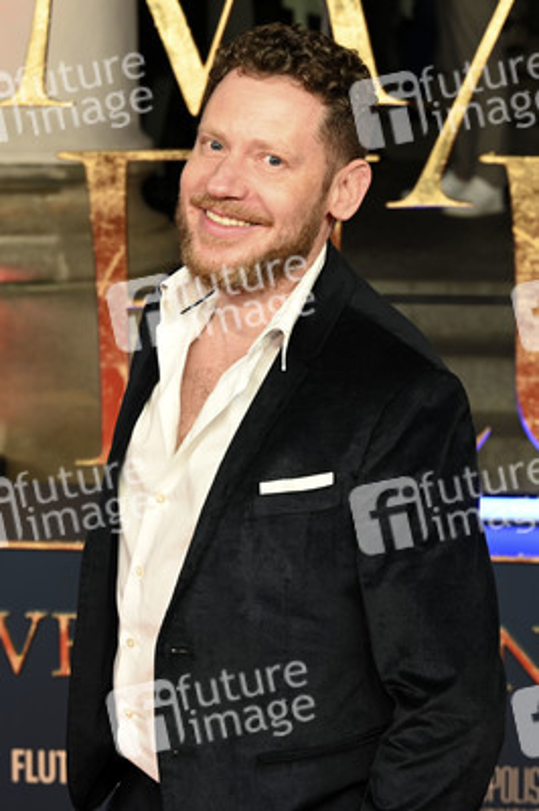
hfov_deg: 18.2
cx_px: 270
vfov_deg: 27.0
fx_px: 1687
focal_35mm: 75
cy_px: 406
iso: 640
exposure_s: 1/125
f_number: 5.6
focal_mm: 75
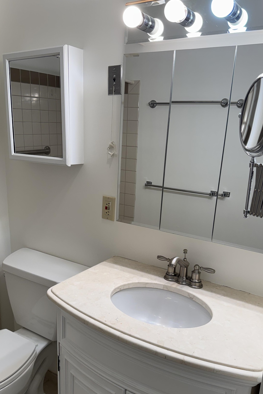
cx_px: 121
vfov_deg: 60.1
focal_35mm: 31
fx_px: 340
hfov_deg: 42.3
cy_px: 221
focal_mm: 6.76
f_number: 1.78
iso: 50
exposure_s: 1/134
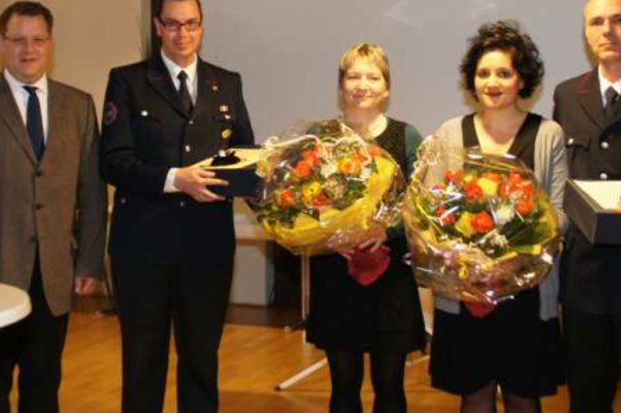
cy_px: 131
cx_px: 256
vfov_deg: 20.2
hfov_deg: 30.0
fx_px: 1154
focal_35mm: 67
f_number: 4
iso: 400
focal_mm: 26
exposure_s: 1/60
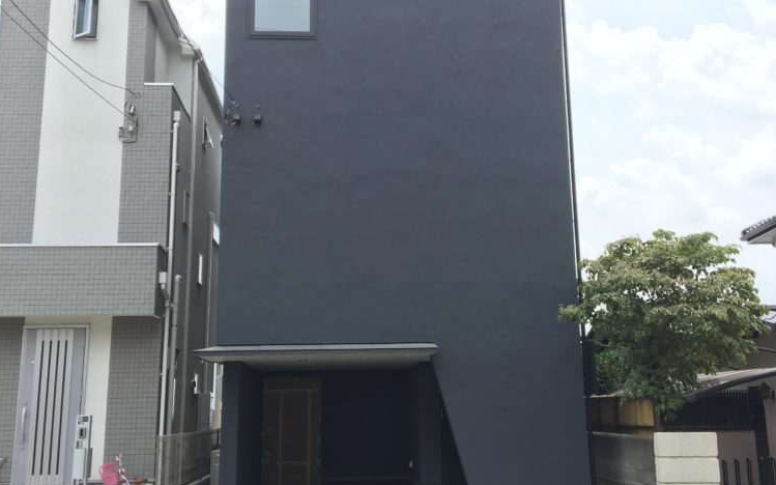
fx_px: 888
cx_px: 393
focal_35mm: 42
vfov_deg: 30.5
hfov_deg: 47.2
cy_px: 199
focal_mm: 4.15
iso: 25
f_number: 2.2
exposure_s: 1/463
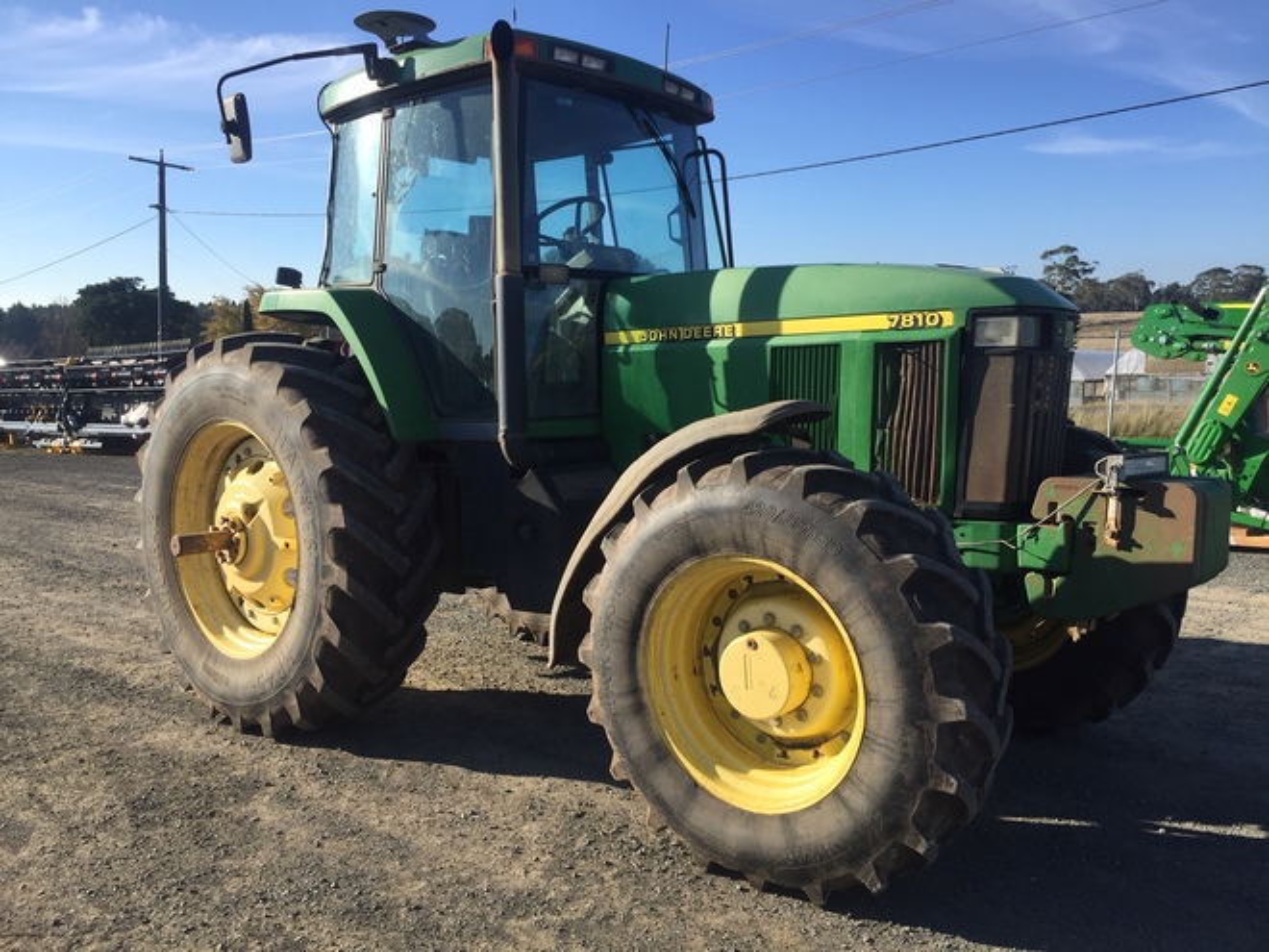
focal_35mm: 29
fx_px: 1063
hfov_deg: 61.7
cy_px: 476
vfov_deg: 48.2
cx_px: 634
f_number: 2.2
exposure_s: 1/1412
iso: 32
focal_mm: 4.15
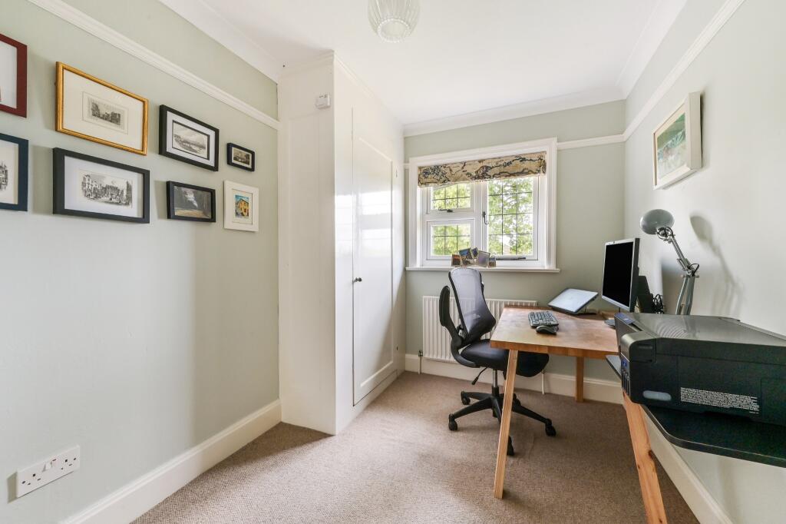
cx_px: 393
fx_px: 306
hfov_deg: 104.3
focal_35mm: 14
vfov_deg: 81.2
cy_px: 262
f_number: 14
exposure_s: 1/3
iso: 400
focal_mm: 14
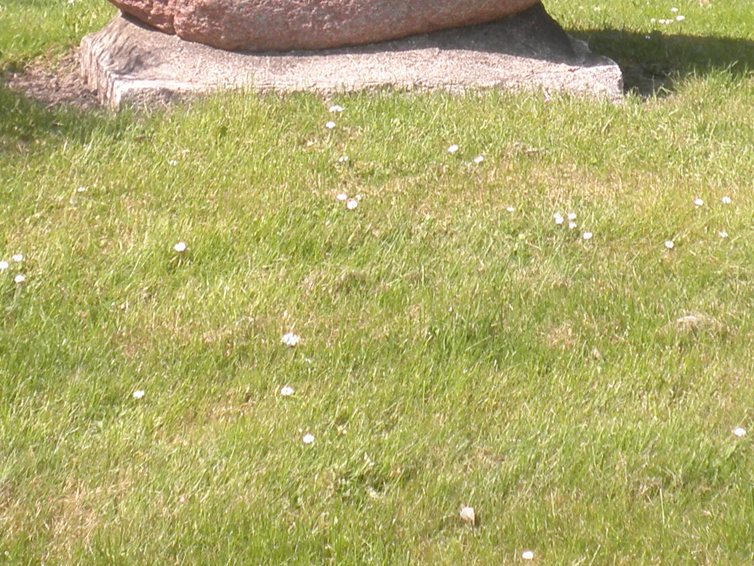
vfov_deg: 11.8
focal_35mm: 119
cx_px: 420
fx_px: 2592
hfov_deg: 16.5
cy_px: -332
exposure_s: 1/400
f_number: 3.1
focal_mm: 6.5
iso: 64
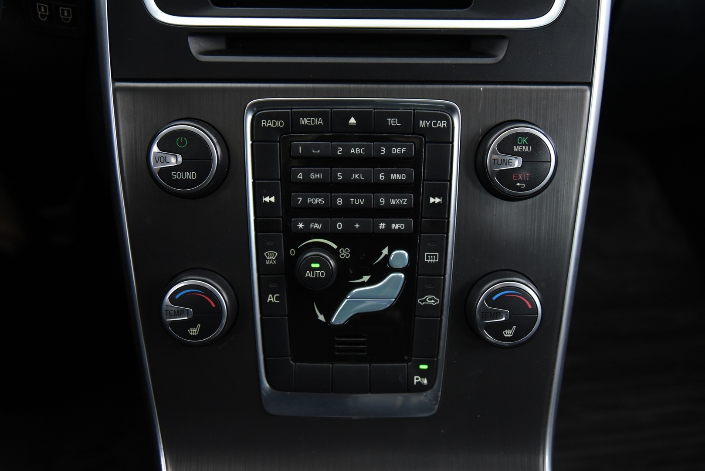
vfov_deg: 37.9
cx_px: 352
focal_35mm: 35
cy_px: 236
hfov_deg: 54.4
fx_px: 686
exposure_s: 1/20
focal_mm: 35
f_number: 4
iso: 4000
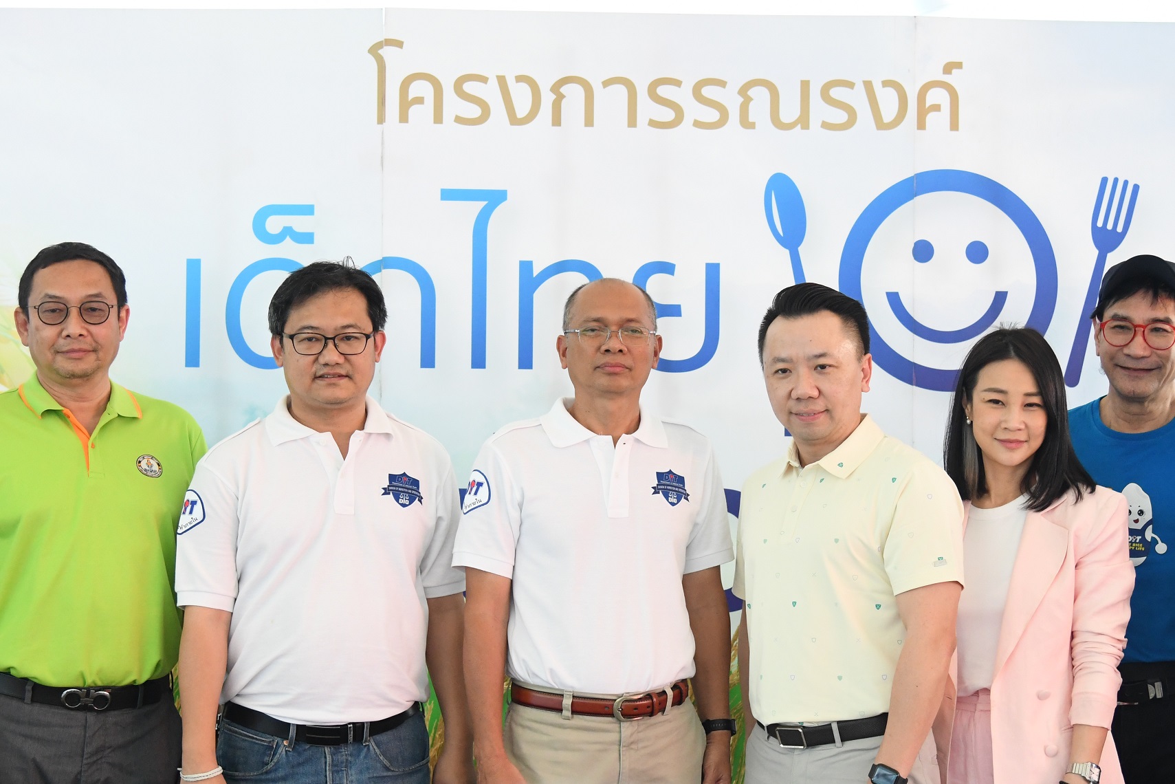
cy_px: 392
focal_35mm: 80
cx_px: 588
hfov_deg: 25.4
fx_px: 2611
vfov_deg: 17.1
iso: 2000
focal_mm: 40
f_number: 4
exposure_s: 1/200
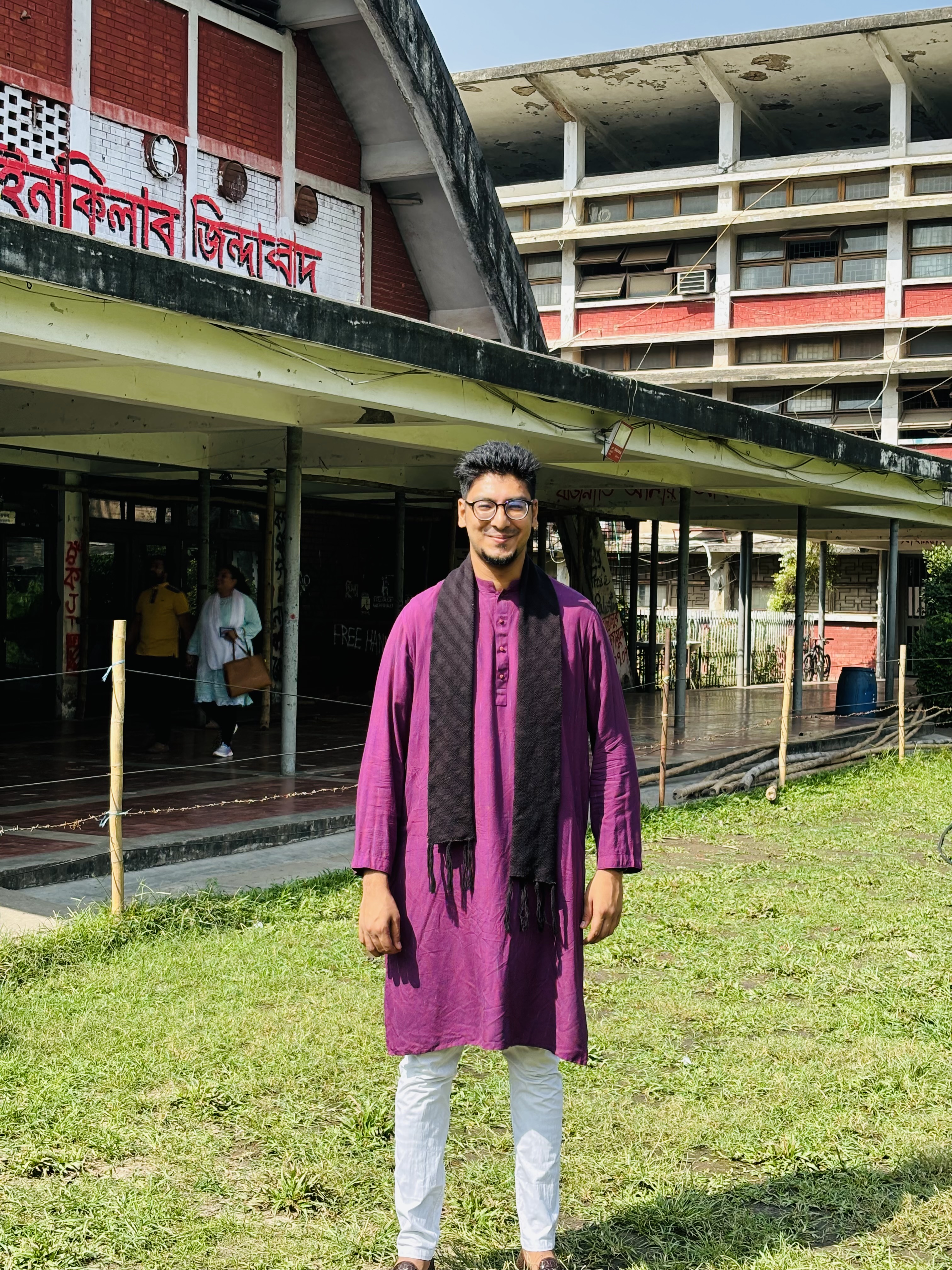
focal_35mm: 52
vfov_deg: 36.8
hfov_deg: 28.0
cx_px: 476
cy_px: 635
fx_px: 1907
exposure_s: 1/811
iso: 32
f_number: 1.6
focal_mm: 5.96
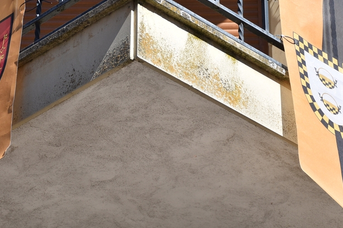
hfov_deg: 11.3
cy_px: 25
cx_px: 136
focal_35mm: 182
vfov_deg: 7.5
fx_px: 1733
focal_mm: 62
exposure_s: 1/400
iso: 100
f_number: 5
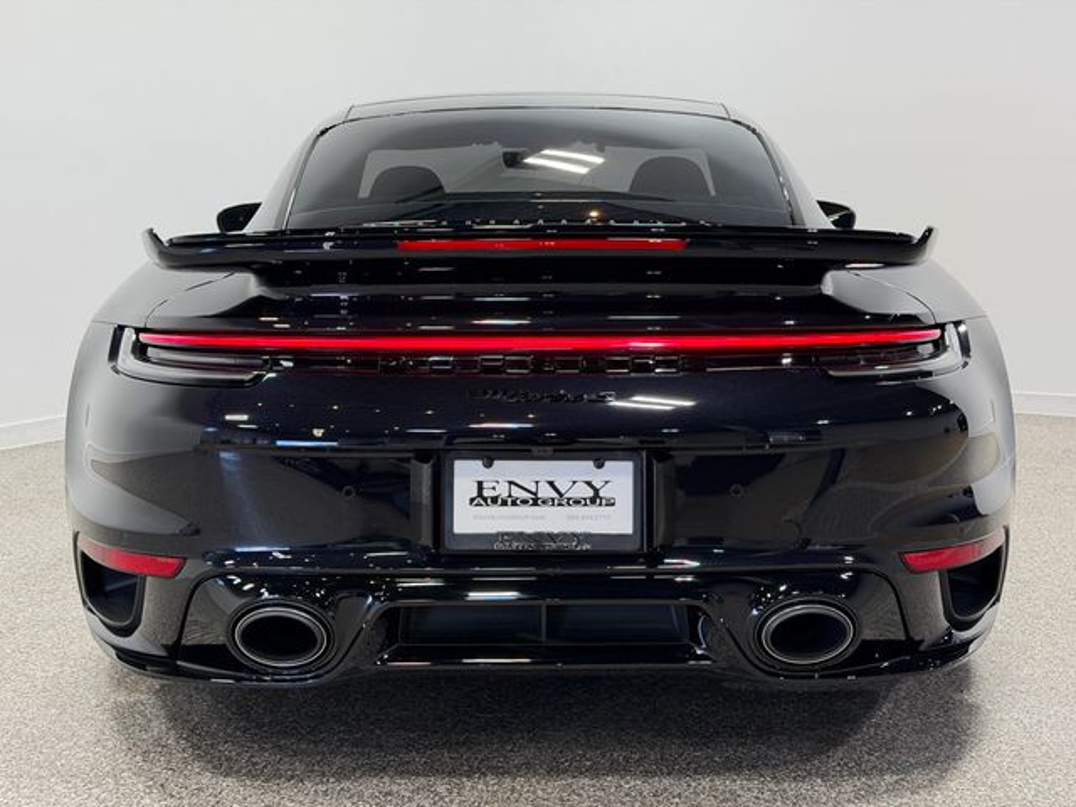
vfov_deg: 30.3
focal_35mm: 48
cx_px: 538
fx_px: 1492
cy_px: 404
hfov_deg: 39.7
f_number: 1.78
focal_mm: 6.76
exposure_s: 1/120
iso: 64
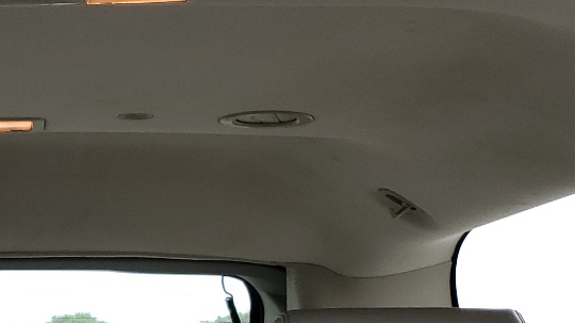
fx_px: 1280
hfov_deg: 23.2
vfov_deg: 12.8
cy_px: 620
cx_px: -118
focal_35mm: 84
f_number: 1.5
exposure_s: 1/145
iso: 50
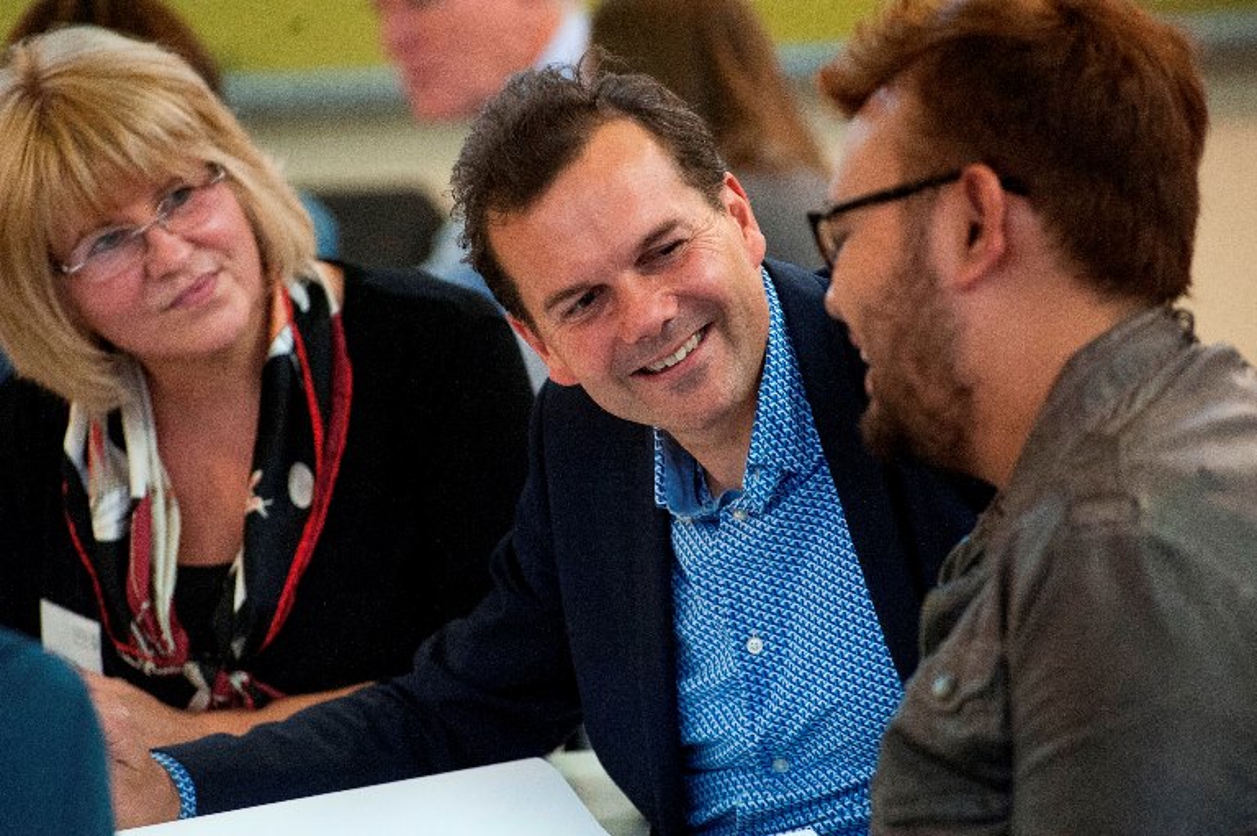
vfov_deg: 6.9
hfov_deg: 10.3
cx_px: 628
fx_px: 6979
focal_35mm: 200
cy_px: 418
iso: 3200
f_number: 4
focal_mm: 200
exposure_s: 1/200
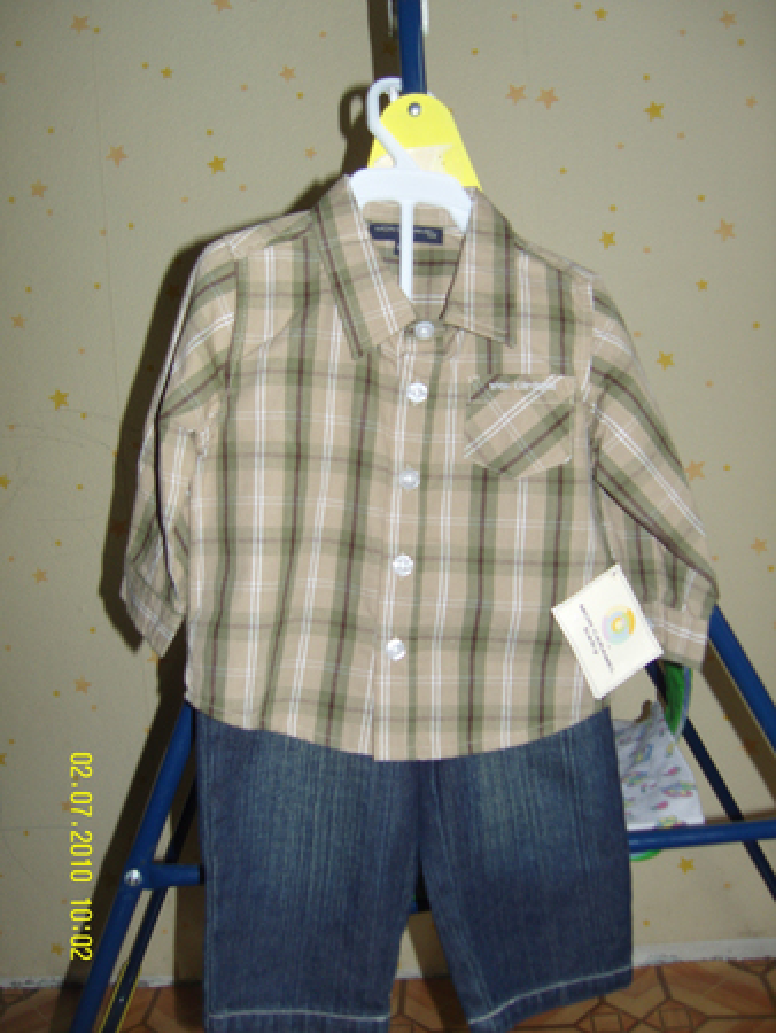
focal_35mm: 34
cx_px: 388
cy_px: 516
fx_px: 1015
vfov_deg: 53.9
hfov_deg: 41.8
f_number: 2.8
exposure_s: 1/40
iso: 80
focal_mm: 7.3
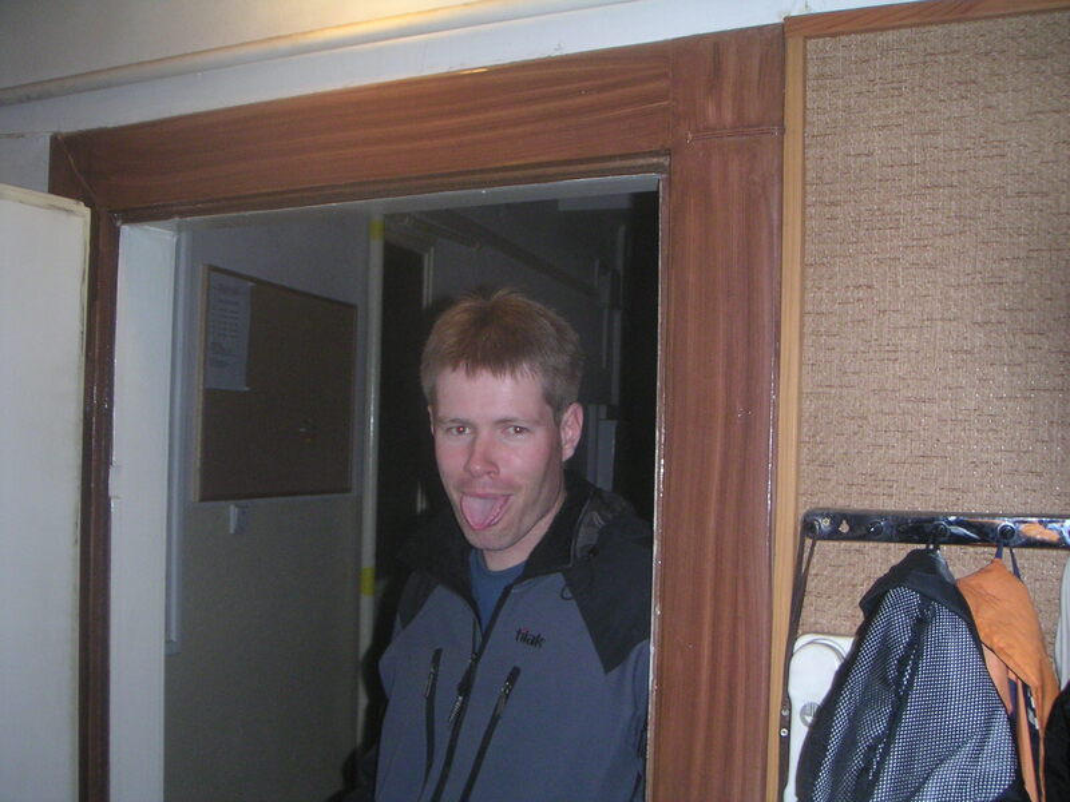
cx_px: 535
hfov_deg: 49.0
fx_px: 1175
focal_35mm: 38
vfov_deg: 37.7
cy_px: 401
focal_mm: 6
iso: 160
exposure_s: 1/45
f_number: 2.8
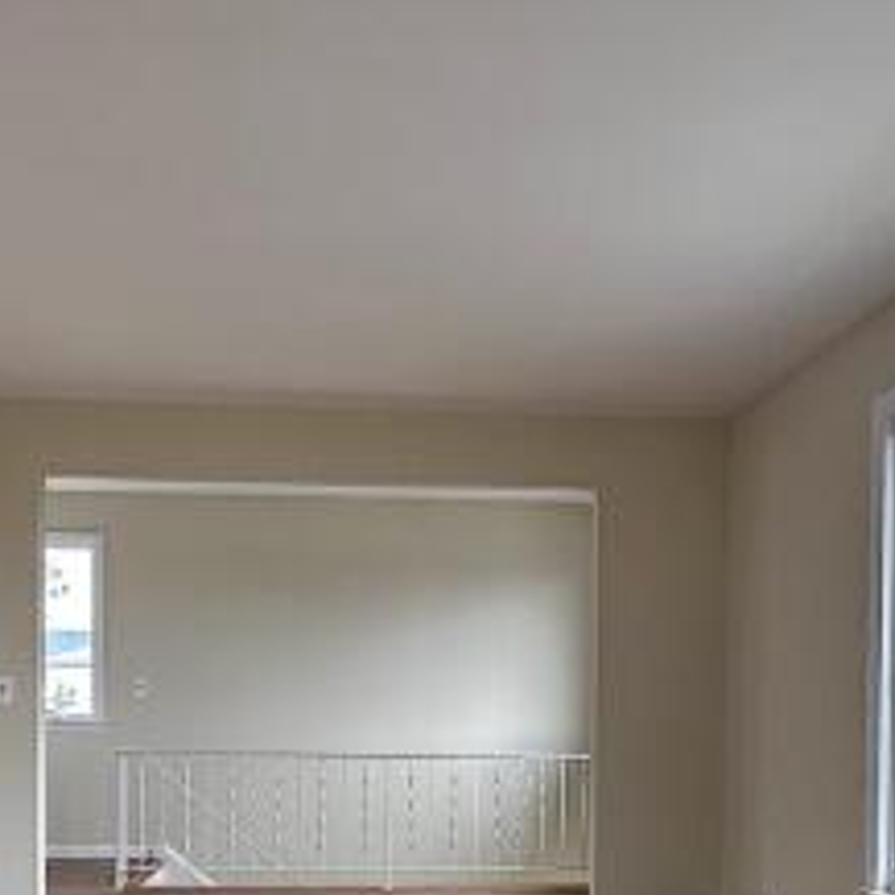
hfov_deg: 40.9
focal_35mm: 41
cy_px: 709
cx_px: 491
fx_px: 1199
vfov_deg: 39.4
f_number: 2.2
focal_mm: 2.22
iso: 80
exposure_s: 1/99
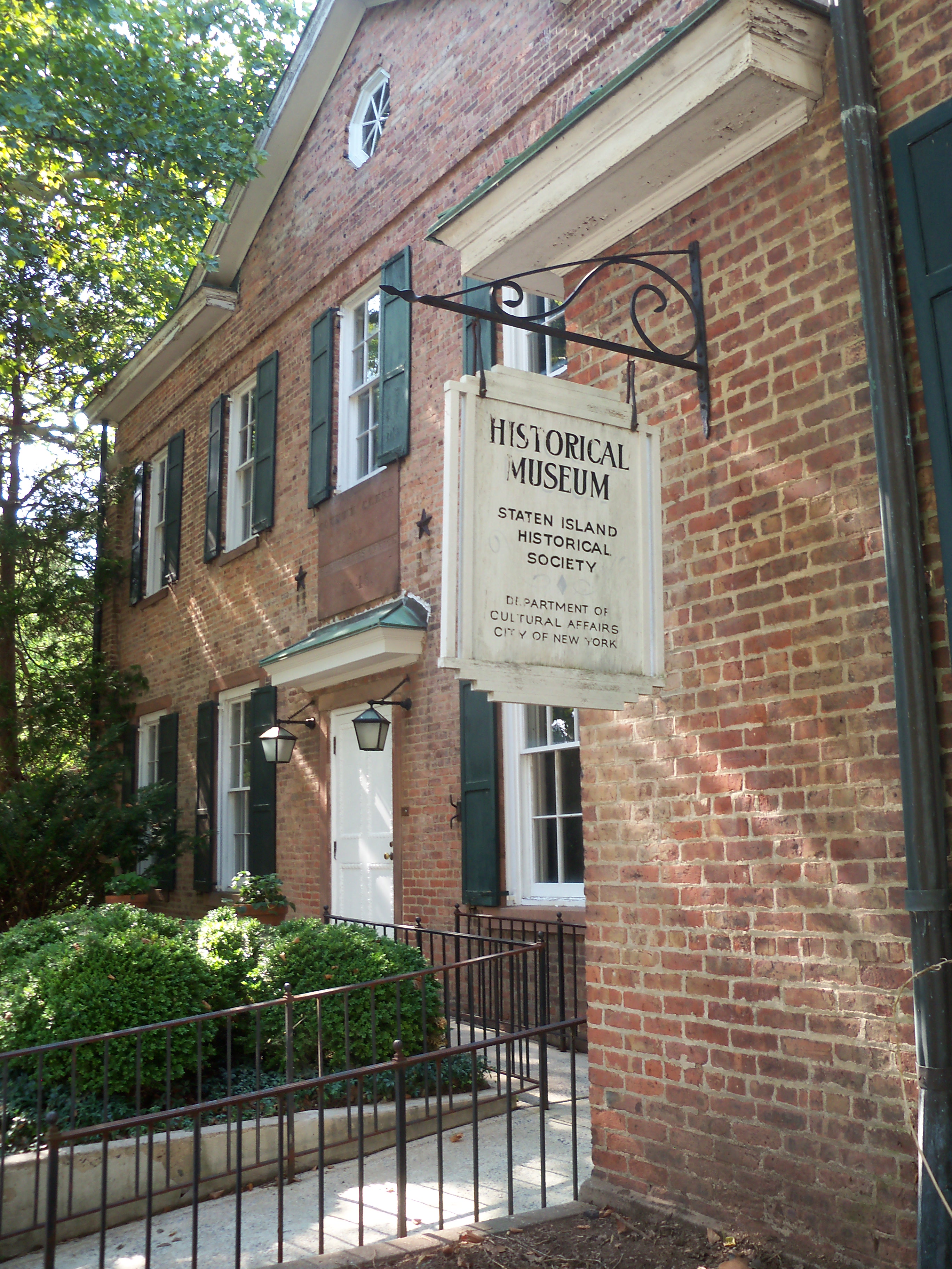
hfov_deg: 40.7
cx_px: 476
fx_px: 1283
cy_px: 634
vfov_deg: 52.6
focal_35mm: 35
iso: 64
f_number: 3.5
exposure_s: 1/40
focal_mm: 6.2
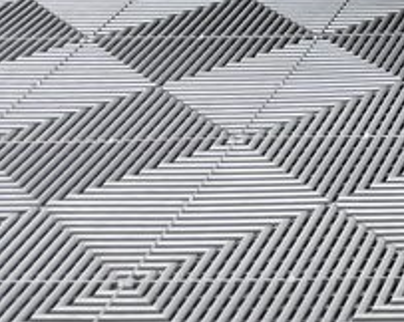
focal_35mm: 128
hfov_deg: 12.5
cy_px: -388
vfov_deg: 10.7
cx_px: 902
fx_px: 1529
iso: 40
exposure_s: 1/120
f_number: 1.6
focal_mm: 4.2
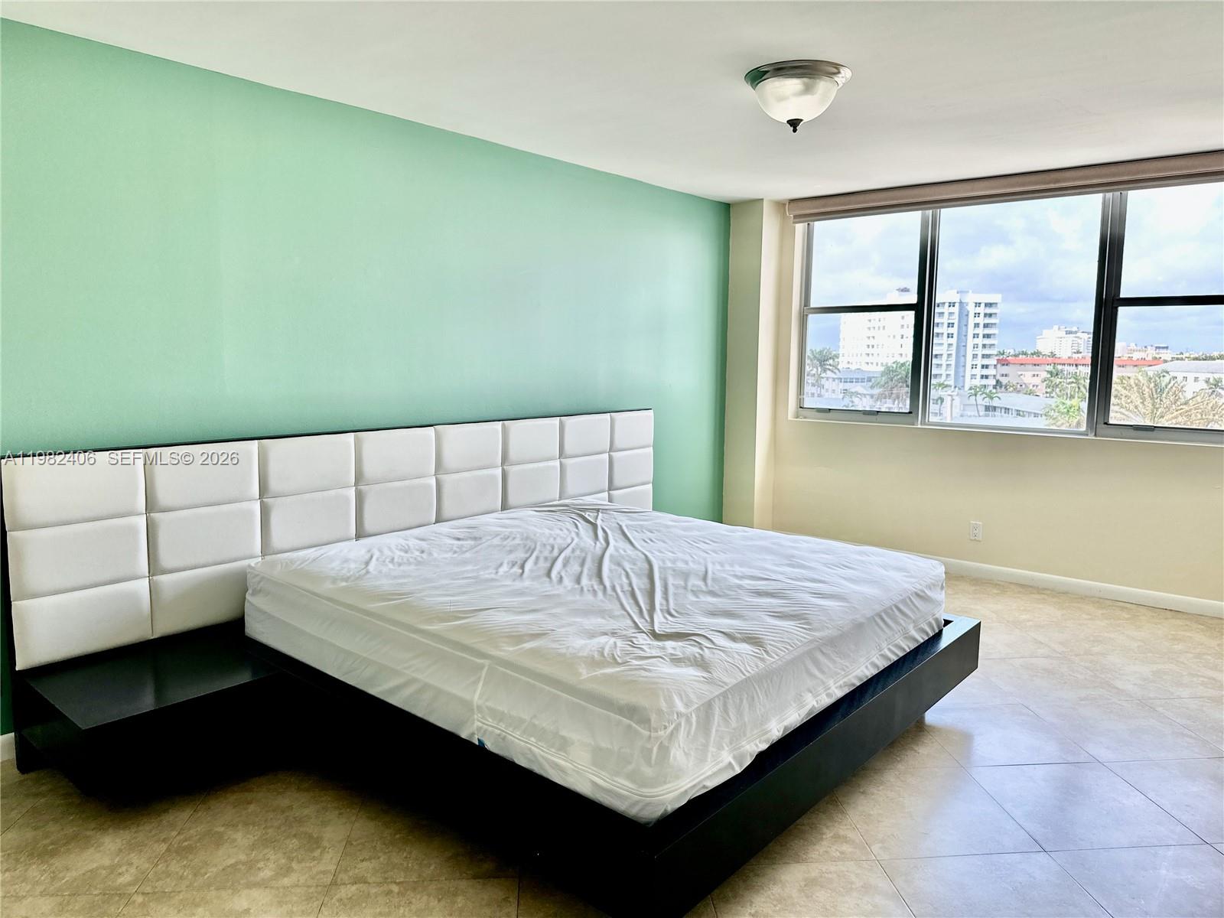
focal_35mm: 24
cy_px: 459
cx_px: 612
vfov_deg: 56.8
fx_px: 849
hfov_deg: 71.6
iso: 80
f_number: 1.78
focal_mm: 6.86
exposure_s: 1/587
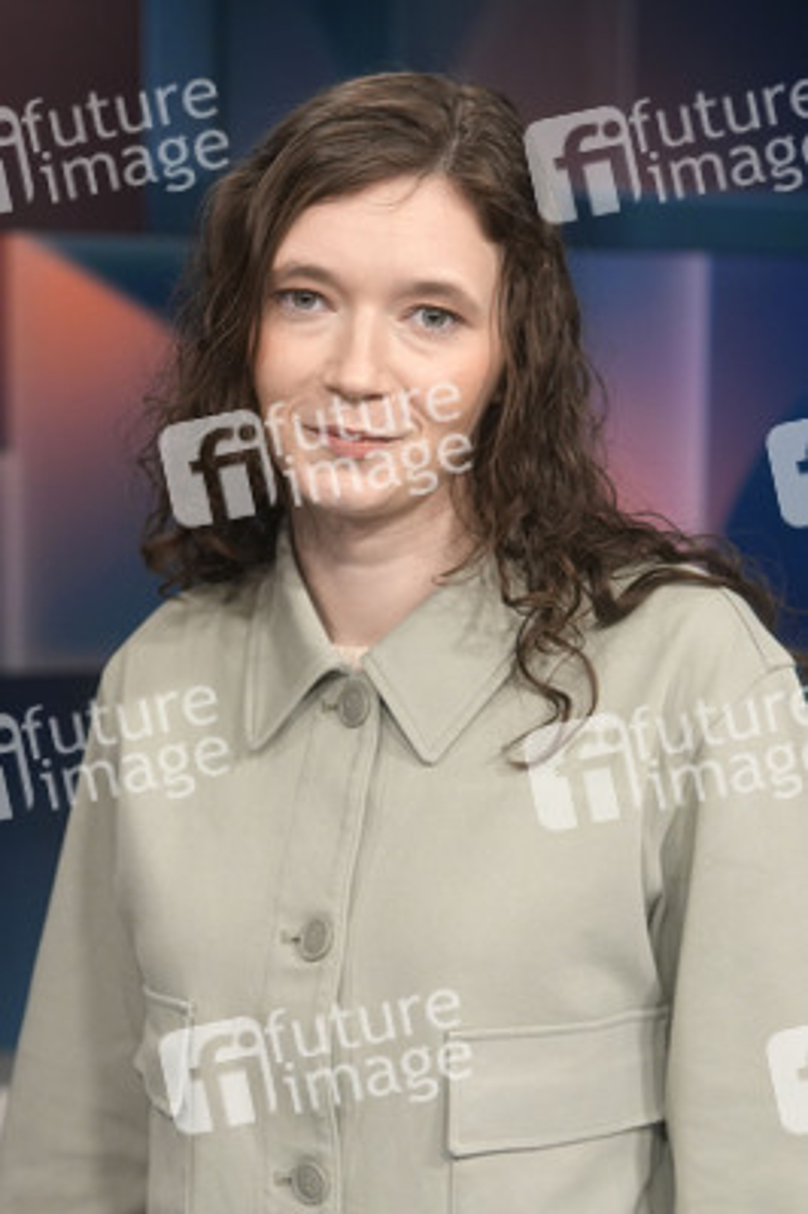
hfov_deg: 29.8
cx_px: 404
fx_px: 1518
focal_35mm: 45
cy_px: 607
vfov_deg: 43.6
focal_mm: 30
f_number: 2.2
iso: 640
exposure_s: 1/320
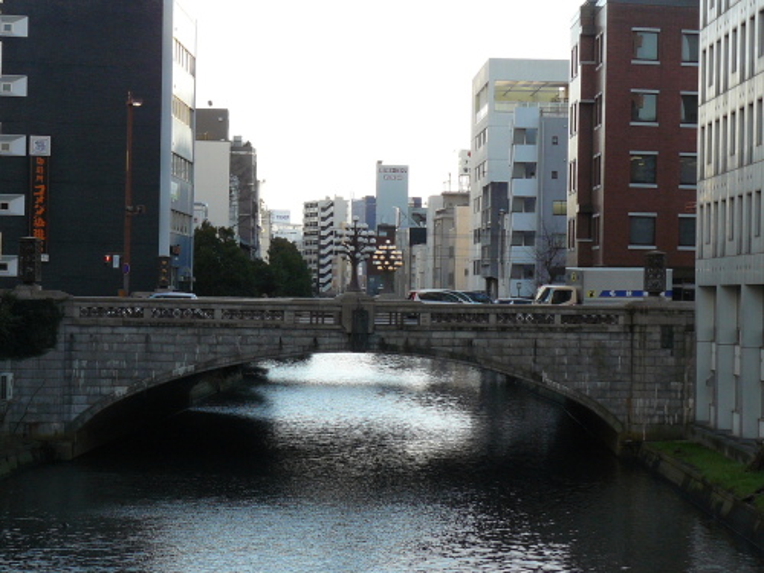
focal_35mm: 116
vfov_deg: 12.8
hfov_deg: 17.0
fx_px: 2560
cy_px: 286
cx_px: 382
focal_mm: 12.9
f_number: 4
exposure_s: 1/160
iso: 100
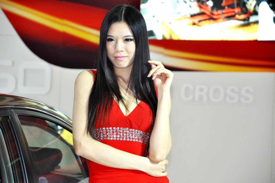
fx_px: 1202
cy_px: 92
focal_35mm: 158
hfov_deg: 13.1
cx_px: 138
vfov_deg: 8.7
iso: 640
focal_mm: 105
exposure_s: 1/60
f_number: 5.6
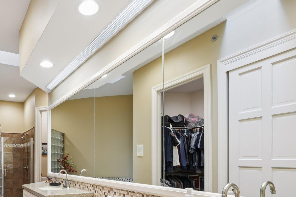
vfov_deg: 45.4
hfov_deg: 63.5
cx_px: 74
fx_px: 222
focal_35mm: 27
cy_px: 159
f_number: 7.1
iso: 320
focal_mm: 16
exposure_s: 1/8
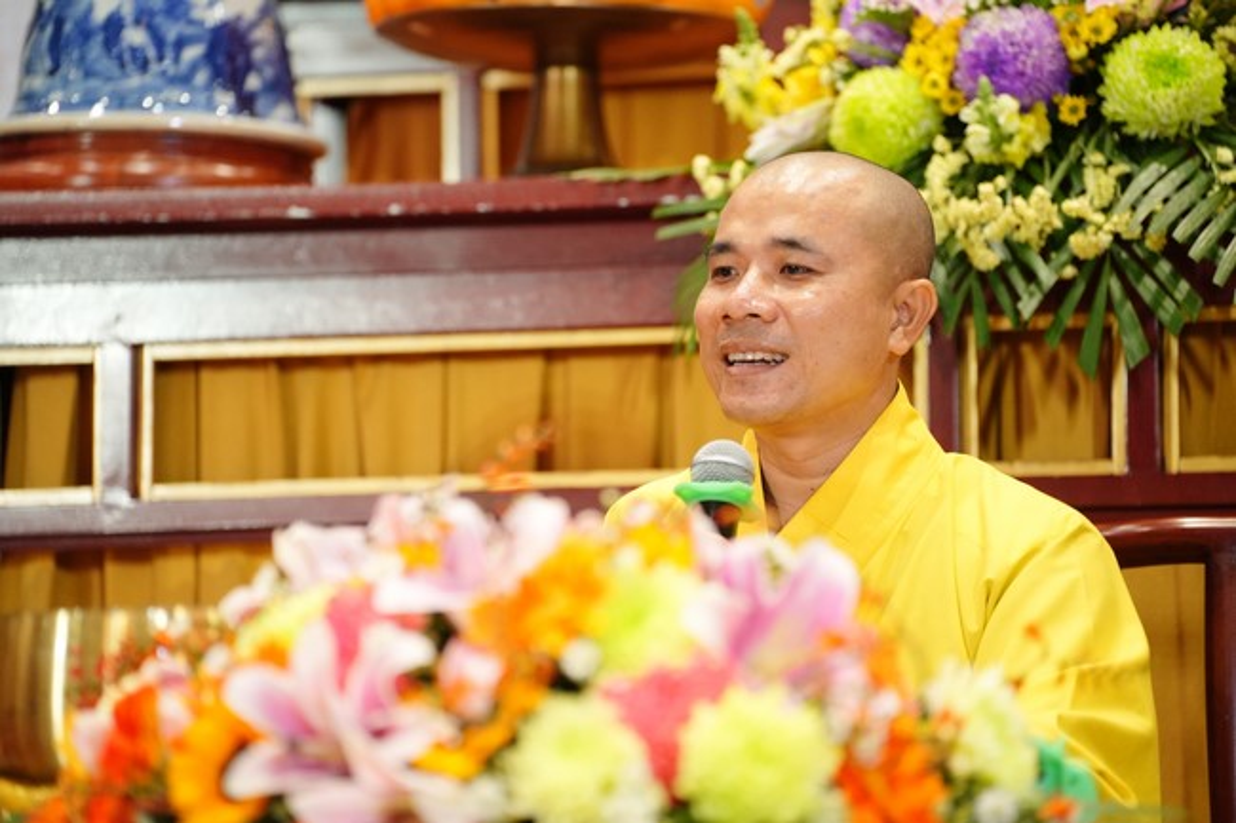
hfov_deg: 14.8
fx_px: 4771
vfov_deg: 9.9
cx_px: 618
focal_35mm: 139
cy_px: 412
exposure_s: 1/400
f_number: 2.8
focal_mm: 139
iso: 5000
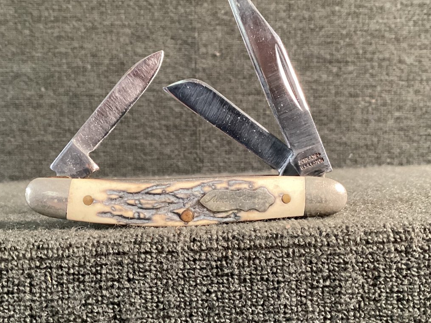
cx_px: 212
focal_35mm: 46
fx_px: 573
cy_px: 165
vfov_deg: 31.5
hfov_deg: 41.2
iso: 400
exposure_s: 1/40
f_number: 2.4
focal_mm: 3.3
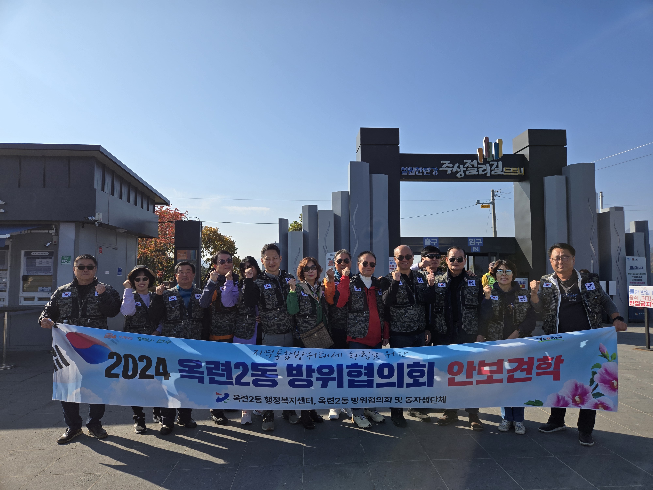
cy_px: 245
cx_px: 326
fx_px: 434
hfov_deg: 73.9
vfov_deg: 58.9
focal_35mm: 23
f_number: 1.8
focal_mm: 5.4
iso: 40
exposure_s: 1/2921
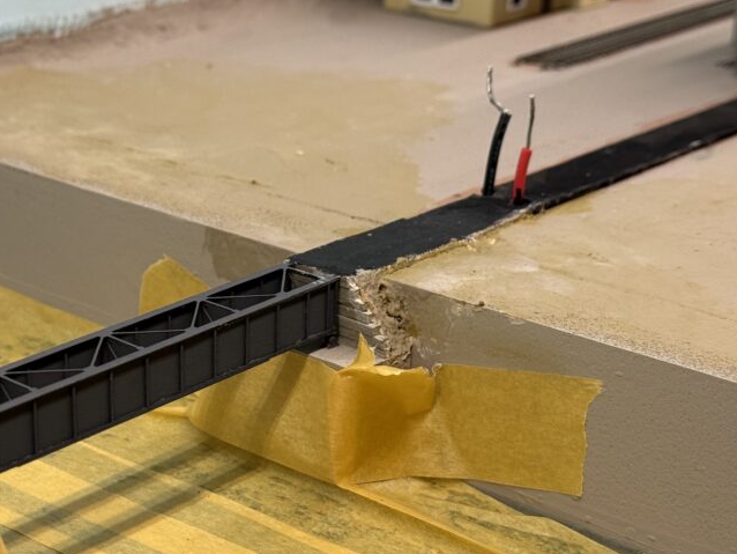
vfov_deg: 19.1
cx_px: 191
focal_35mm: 77
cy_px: 301
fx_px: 1640
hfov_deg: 25.1
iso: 64
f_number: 1.78
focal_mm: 6.76
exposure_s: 1/254
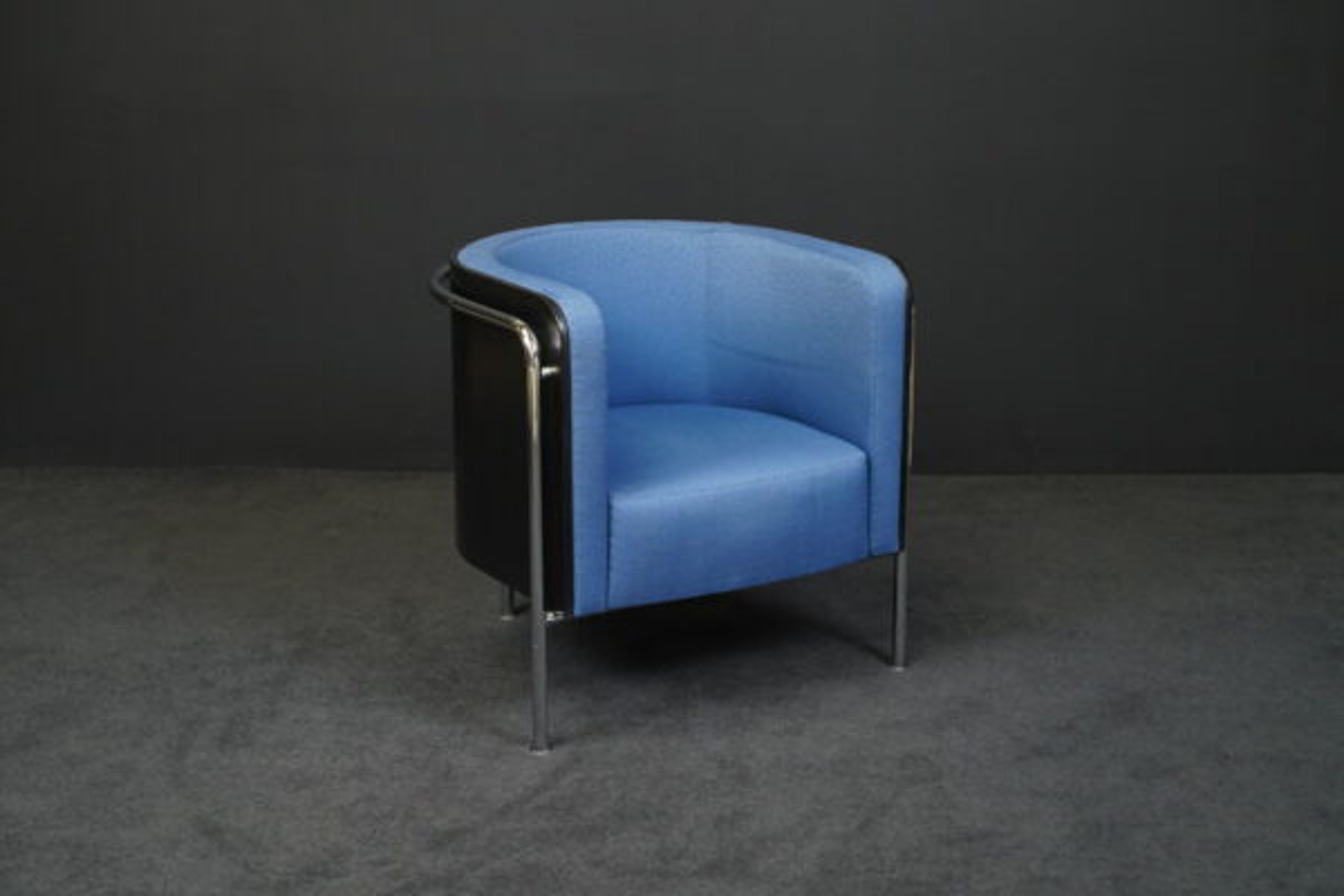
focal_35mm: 59
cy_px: 448
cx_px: 672
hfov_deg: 33.9
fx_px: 2202
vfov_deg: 23.0
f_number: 7.1
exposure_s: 1/160
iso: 5000
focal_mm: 59
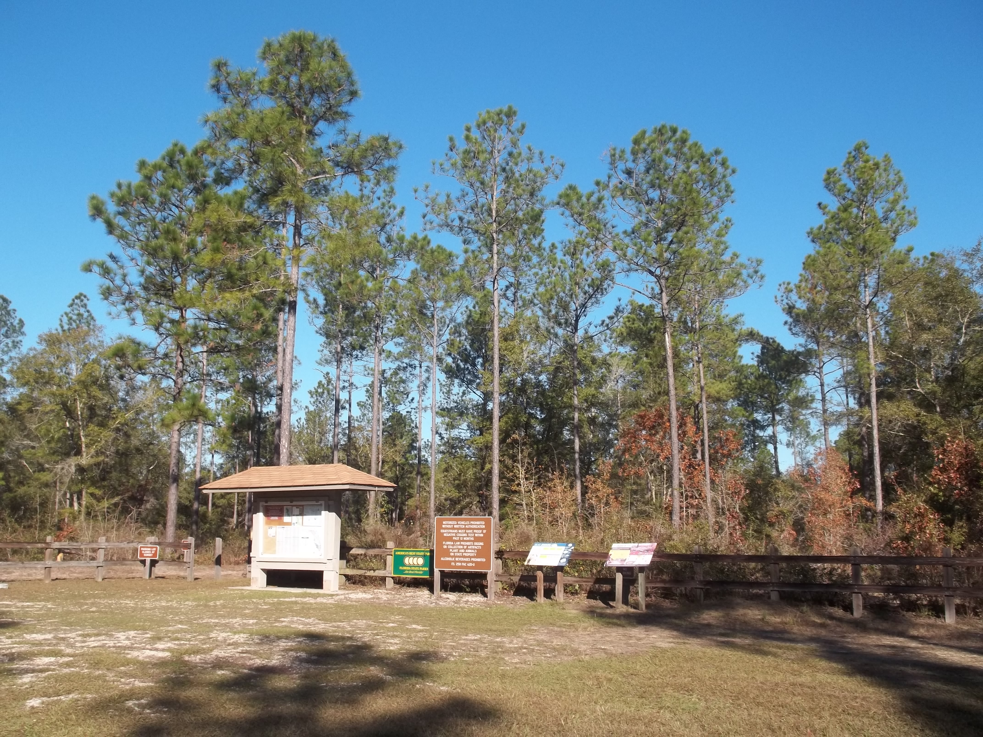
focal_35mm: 33
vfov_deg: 42.9
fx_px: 937
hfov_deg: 55.4
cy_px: 368
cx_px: 492
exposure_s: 1/125
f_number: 8
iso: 64
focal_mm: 5.9
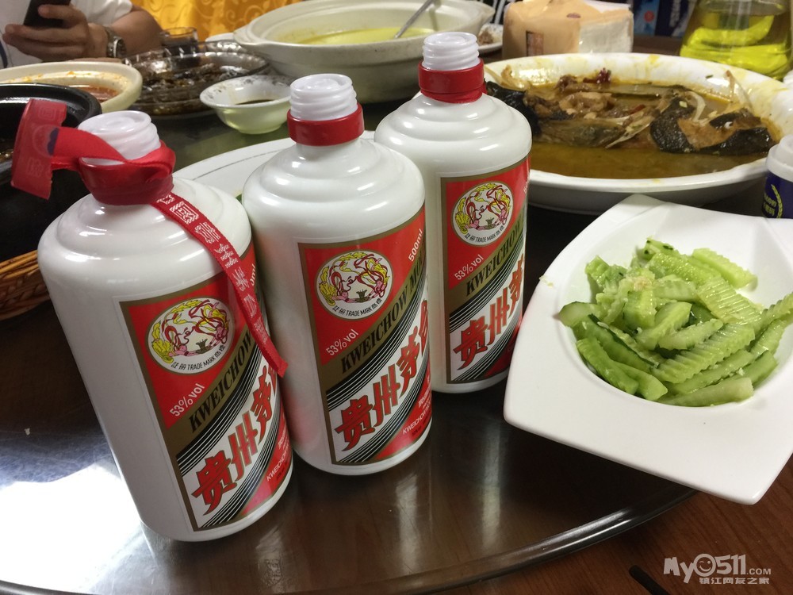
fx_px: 664
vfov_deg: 48.2
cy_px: 298
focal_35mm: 29
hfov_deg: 61.7
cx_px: 396
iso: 64
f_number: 2.2
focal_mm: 4.15
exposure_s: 1/17
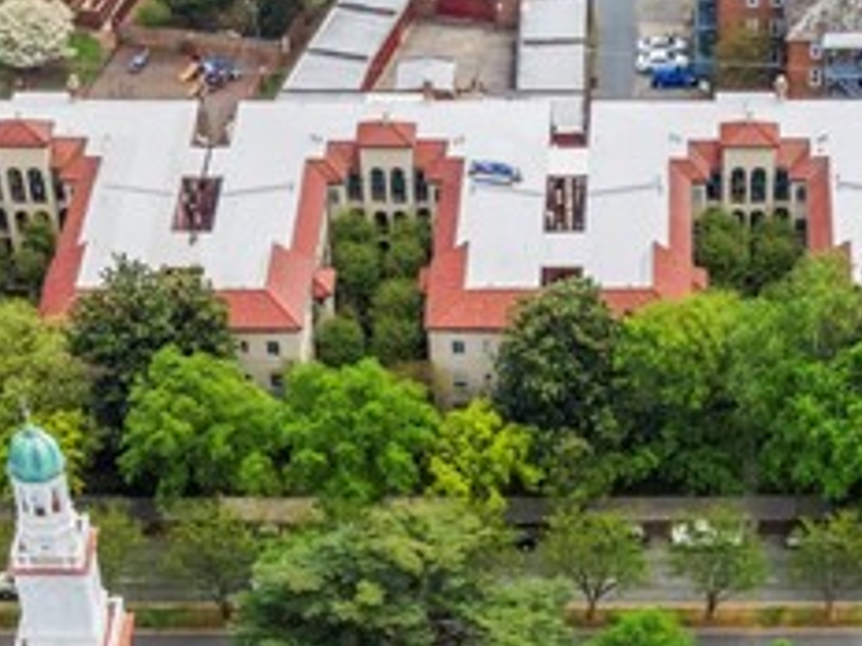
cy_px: 1255
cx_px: 691
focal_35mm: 106
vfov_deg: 12.4
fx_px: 2640
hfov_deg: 18.4
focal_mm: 4.5
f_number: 2.8
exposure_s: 1/400
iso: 100
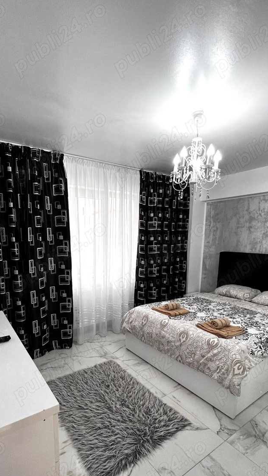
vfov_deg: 94.9
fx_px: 215
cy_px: 281
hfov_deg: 63.4
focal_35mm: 17
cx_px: 109
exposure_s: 1/99
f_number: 1.8
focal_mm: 1.57
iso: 125
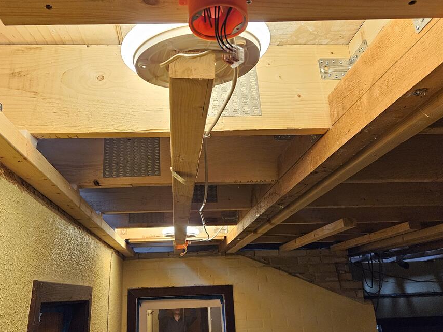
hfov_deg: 58.2
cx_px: 196
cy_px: 138
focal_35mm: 31
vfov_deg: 45.3
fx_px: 397
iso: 640
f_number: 1.8
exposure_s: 1/142
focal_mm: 5.4
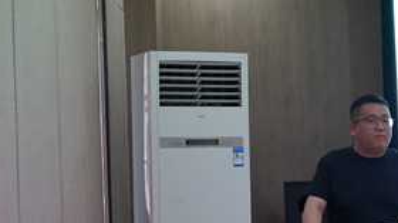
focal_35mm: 106
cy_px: 145
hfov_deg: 20.2
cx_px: 273
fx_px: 1113
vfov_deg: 11.4
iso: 4000
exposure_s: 1/160
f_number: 4
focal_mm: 56.3
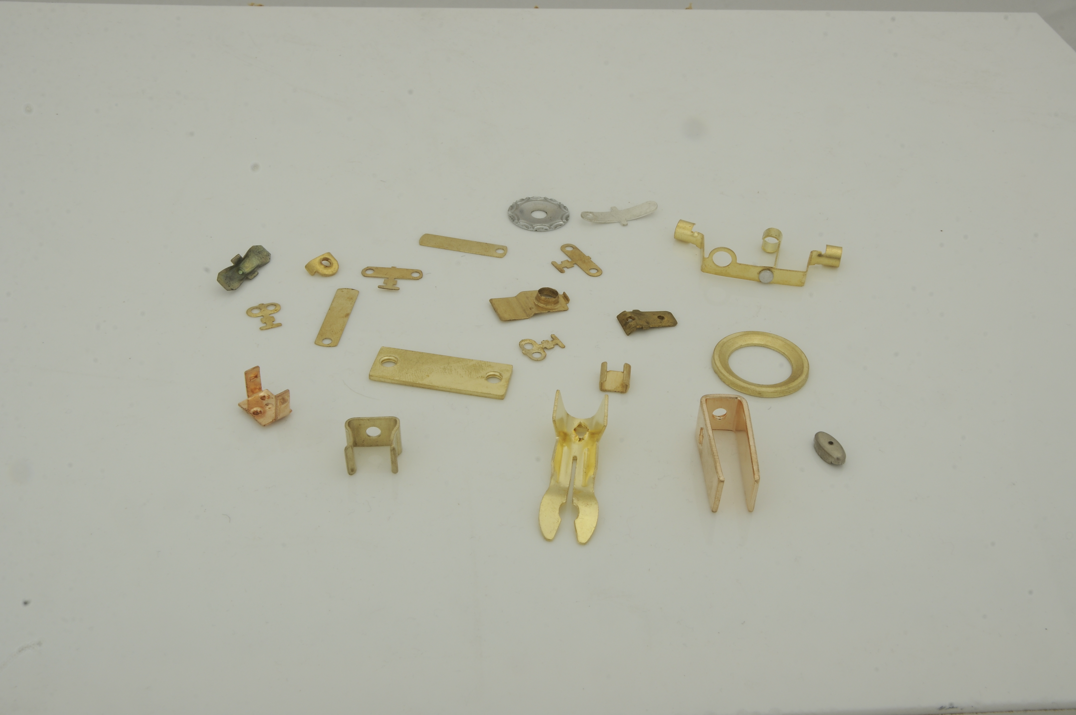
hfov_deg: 43.7
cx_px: 538
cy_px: 358
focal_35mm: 45
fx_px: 1343
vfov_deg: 29.8
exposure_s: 1/125
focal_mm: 30
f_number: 25
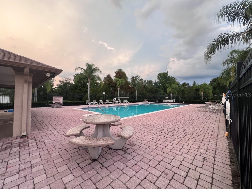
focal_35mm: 13
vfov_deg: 89.9
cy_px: 94
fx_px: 95
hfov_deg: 106.2
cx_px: 126
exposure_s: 1/99
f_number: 1.8
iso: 50
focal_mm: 1.57
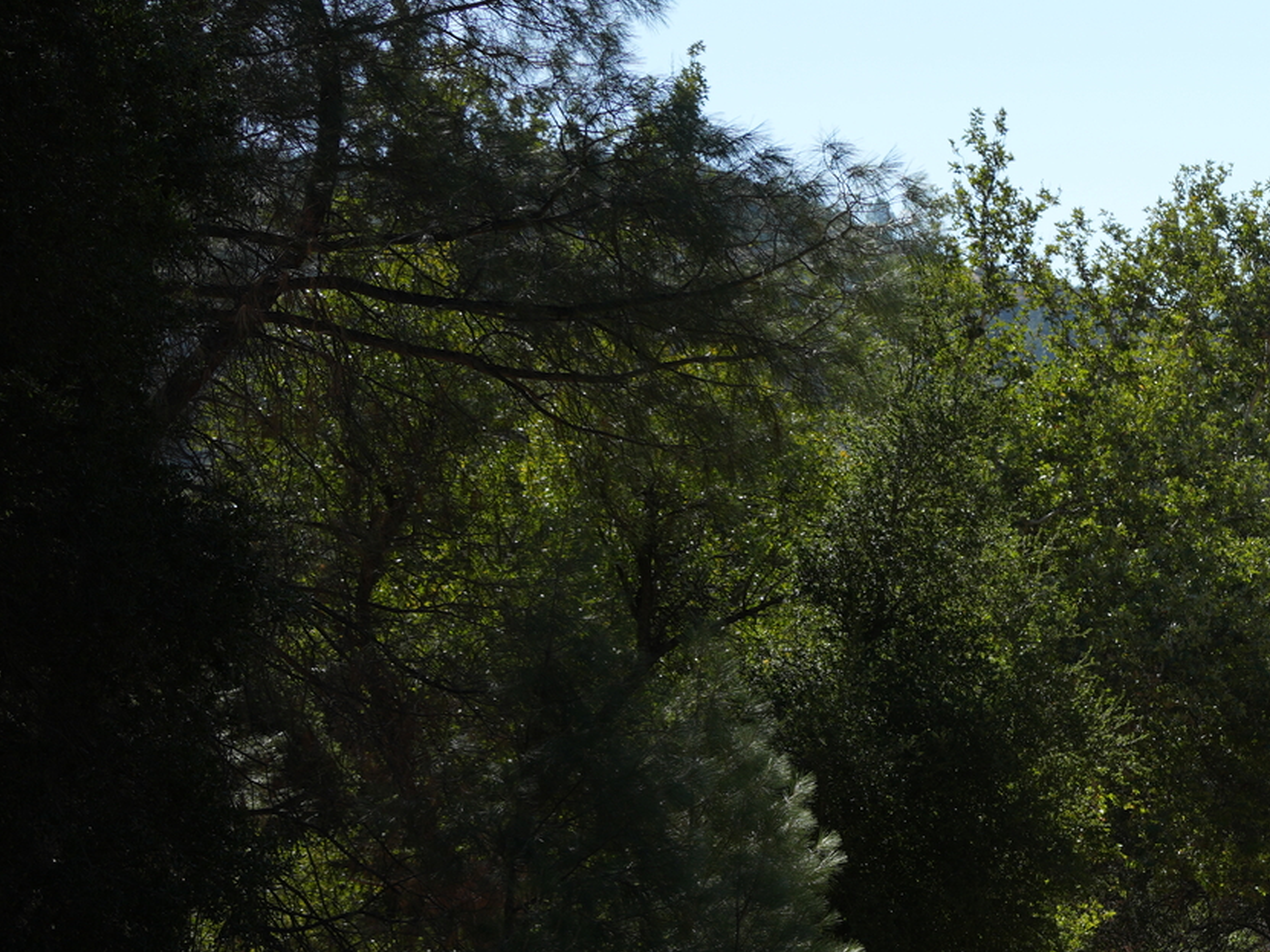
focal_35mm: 125
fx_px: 4585
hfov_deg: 15.1
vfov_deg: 11.6
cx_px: 1602
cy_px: 1093
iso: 200
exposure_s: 1/1000
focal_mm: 50
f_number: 4.5
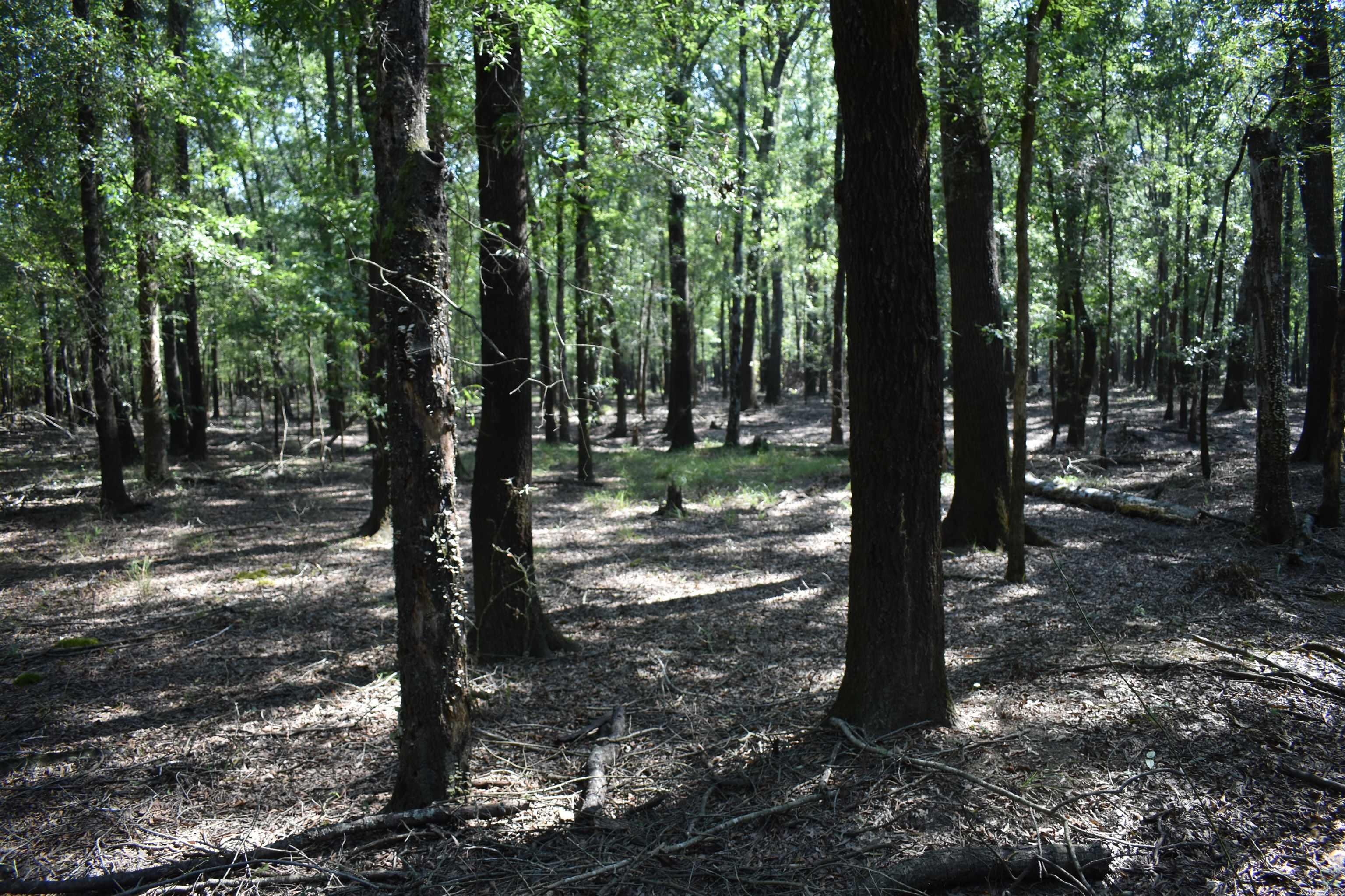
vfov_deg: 47.9
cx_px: 672
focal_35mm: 27
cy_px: 448
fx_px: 1009
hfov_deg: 67.4
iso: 400
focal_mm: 18
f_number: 4
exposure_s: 1/250
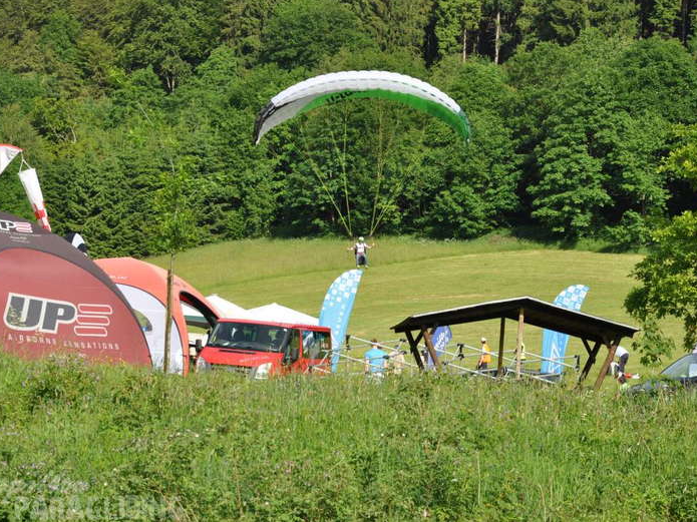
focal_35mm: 140
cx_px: 368
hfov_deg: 14.1
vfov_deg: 10.6
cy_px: 259
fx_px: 2809
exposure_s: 1/320
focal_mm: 85
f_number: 9
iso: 200
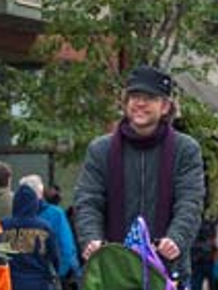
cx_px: -39
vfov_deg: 5.6
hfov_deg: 4.2
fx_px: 2985
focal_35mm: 356
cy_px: 205
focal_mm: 90
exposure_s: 1/1500
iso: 400
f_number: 4.8
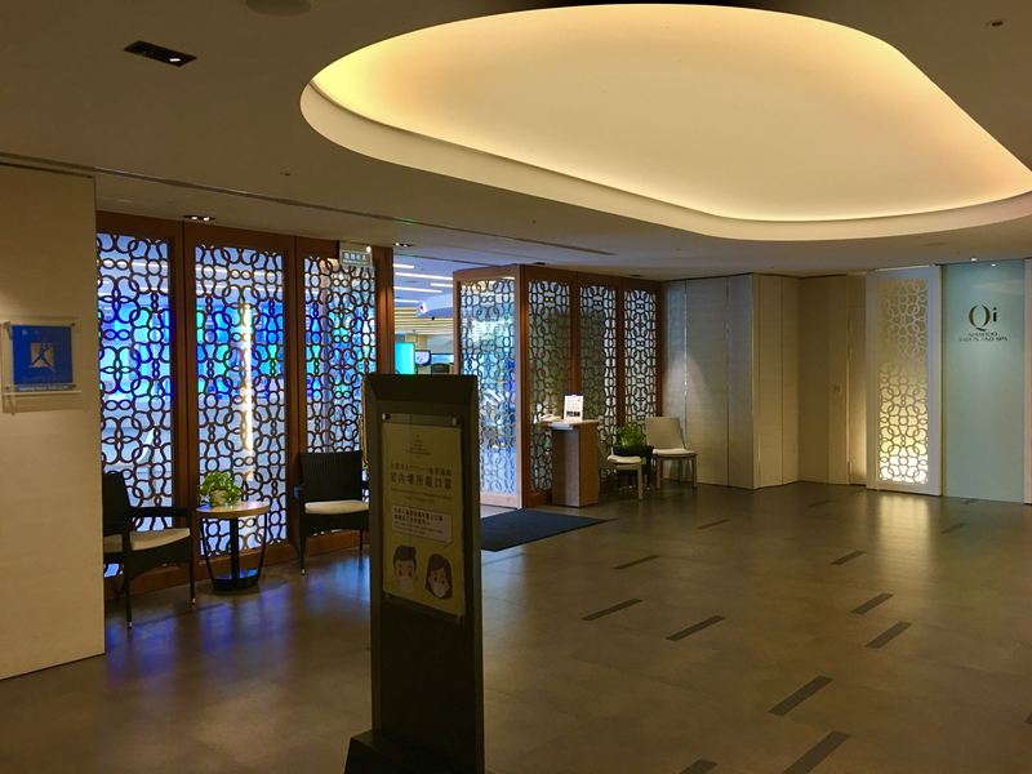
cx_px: 516
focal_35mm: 29
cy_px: 387
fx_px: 865
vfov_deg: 48.2
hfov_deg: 61.7
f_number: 2.2
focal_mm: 4.15
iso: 50
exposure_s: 1/15
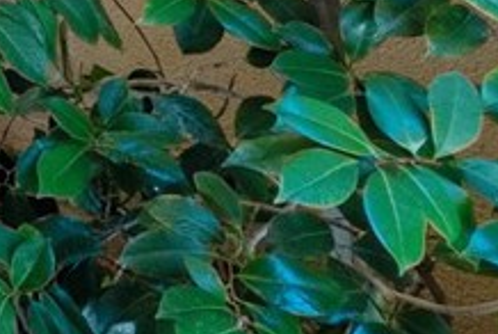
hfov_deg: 15.6
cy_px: -440
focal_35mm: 75
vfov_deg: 13.7
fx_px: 1039
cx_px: -667
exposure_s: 1/30
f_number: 8
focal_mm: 16
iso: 640
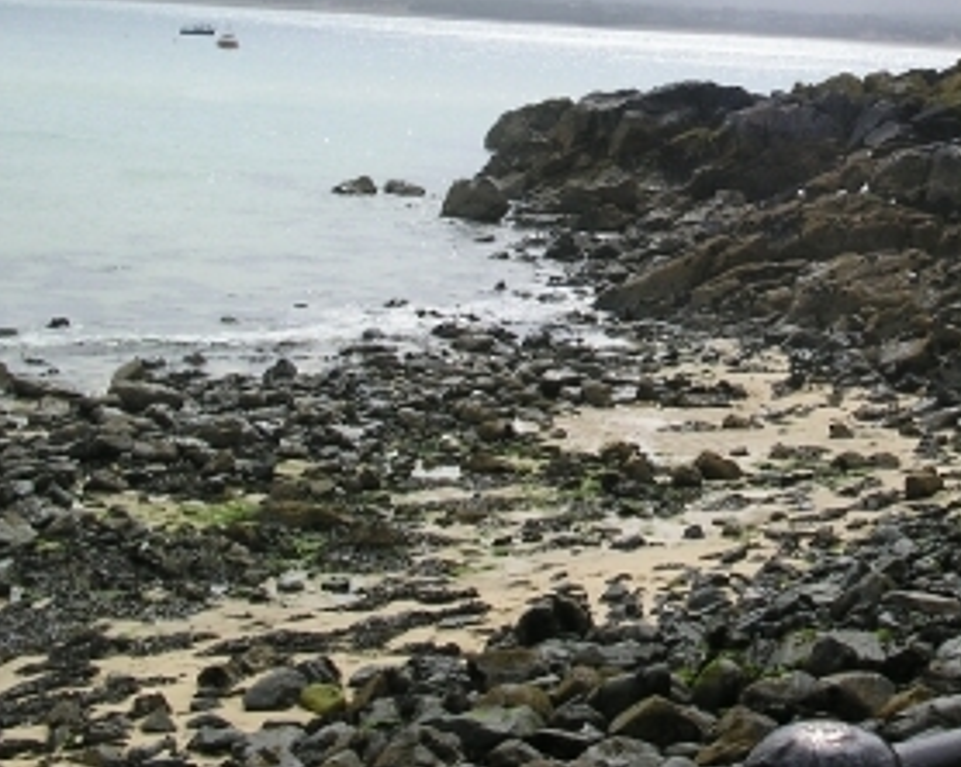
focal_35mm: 80
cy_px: 64
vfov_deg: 18.8
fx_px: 2274
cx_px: 792
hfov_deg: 23.5
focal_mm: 7.8
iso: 100
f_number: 5.6
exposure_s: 1/1000
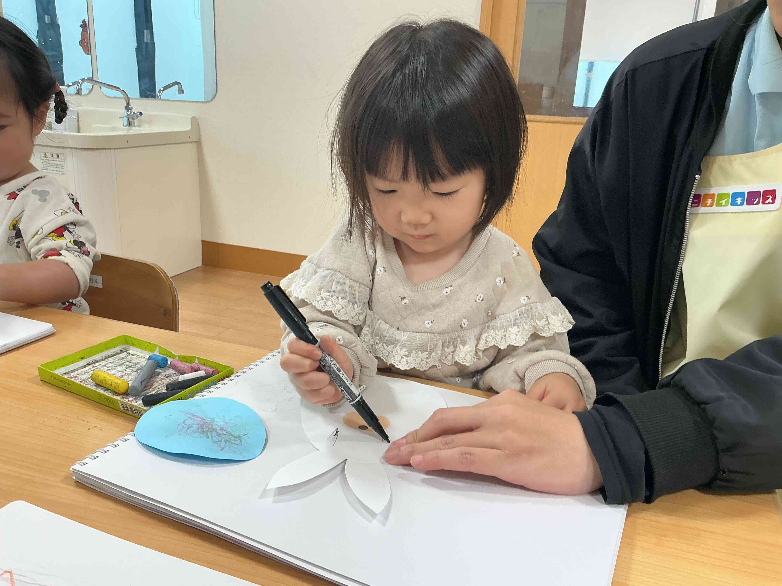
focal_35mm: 29
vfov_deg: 48.2
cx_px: 391
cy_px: 293
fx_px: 655
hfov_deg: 61.7
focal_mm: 3
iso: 50
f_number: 1.8
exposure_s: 1/60
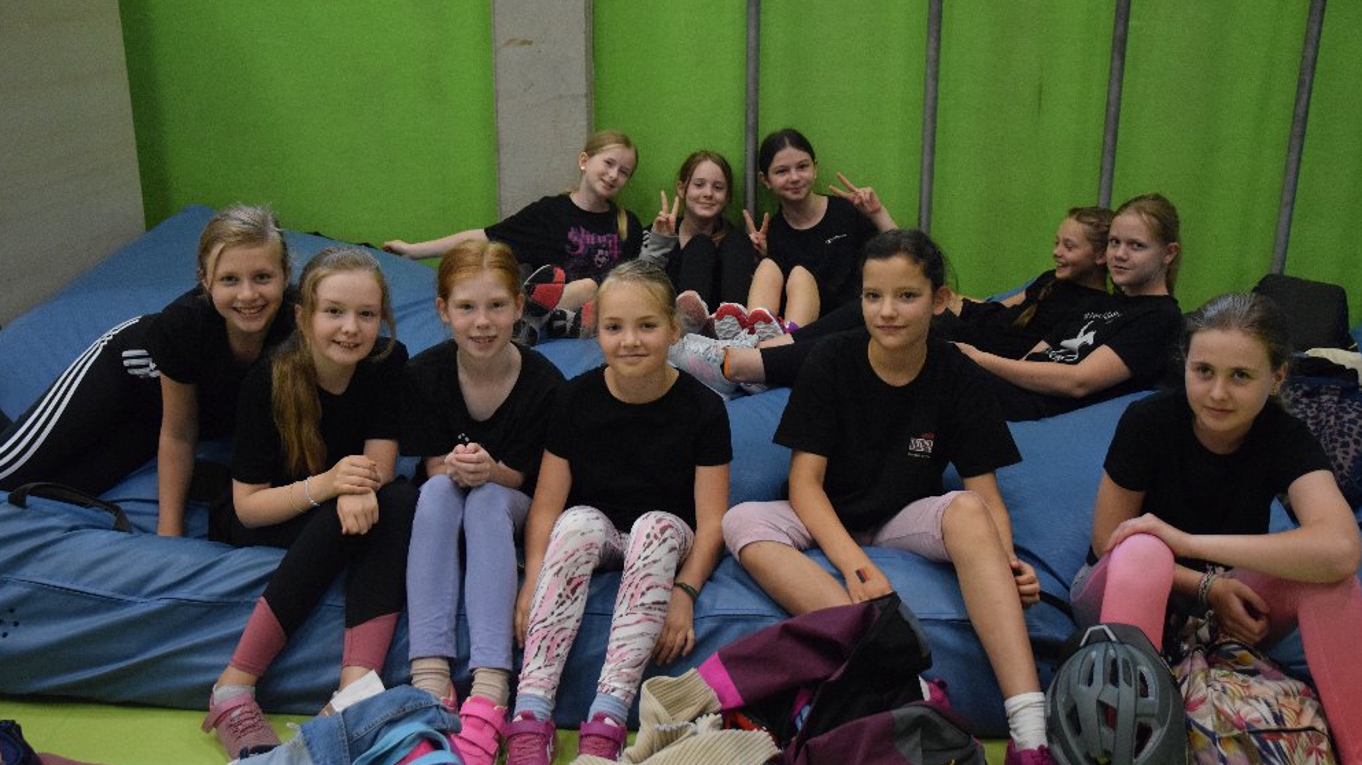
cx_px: 683
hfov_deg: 52.8
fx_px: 1372
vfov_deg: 31.2
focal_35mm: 38
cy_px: 383
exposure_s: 1/400
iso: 3200
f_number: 3
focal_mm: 24
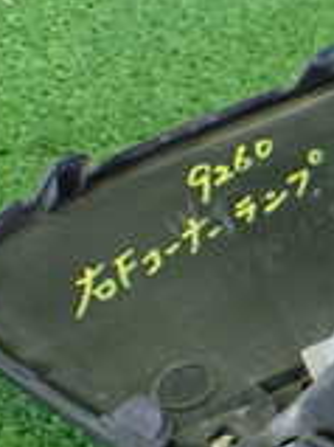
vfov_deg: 17.4
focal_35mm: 113
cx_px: 710
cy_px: 236
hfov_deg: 11.5
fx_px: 1456
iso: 1000
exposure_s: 1/30
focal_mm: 5.4
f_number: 2.3
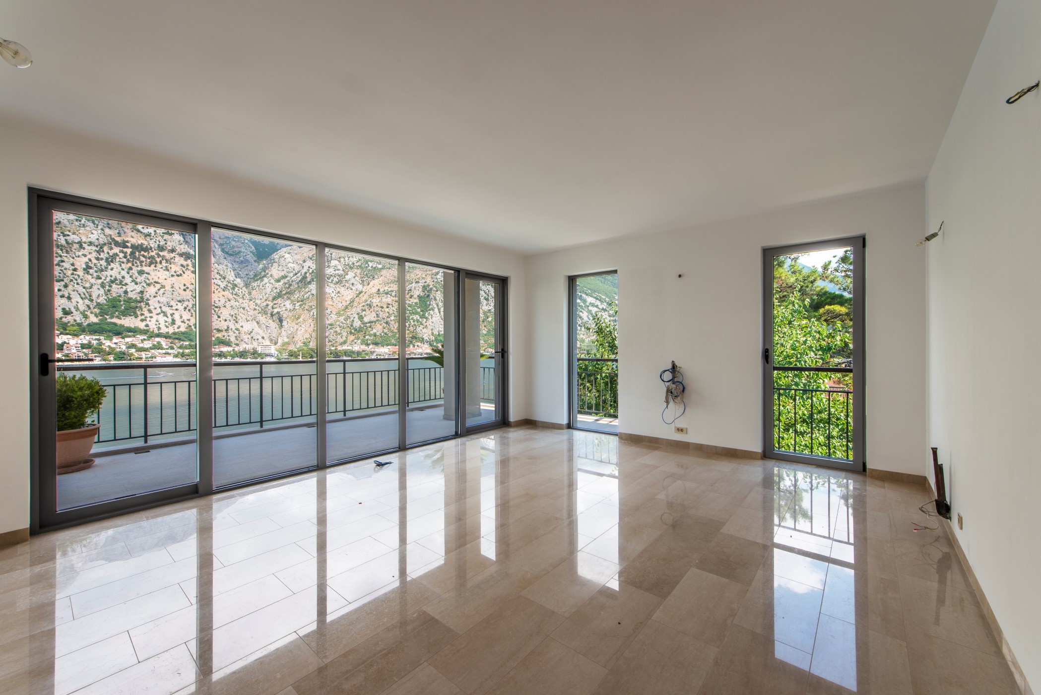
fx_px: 405
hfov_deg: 104.2
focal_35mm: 14
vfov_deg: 81.2
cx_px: 520
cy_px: 348
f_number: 5.6
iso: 50
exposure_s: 1/200
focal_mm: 14
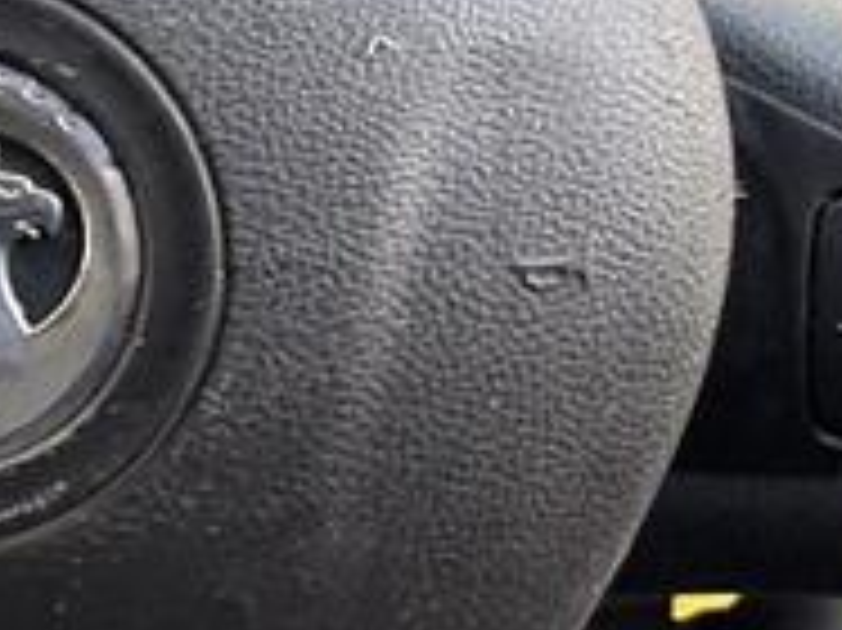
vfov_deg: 21.8
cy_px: 202
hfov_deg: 28.7
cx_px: 261
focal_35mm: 67
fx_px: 1629
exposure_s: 1/60
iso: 200
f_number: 2.2
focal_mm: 2.22
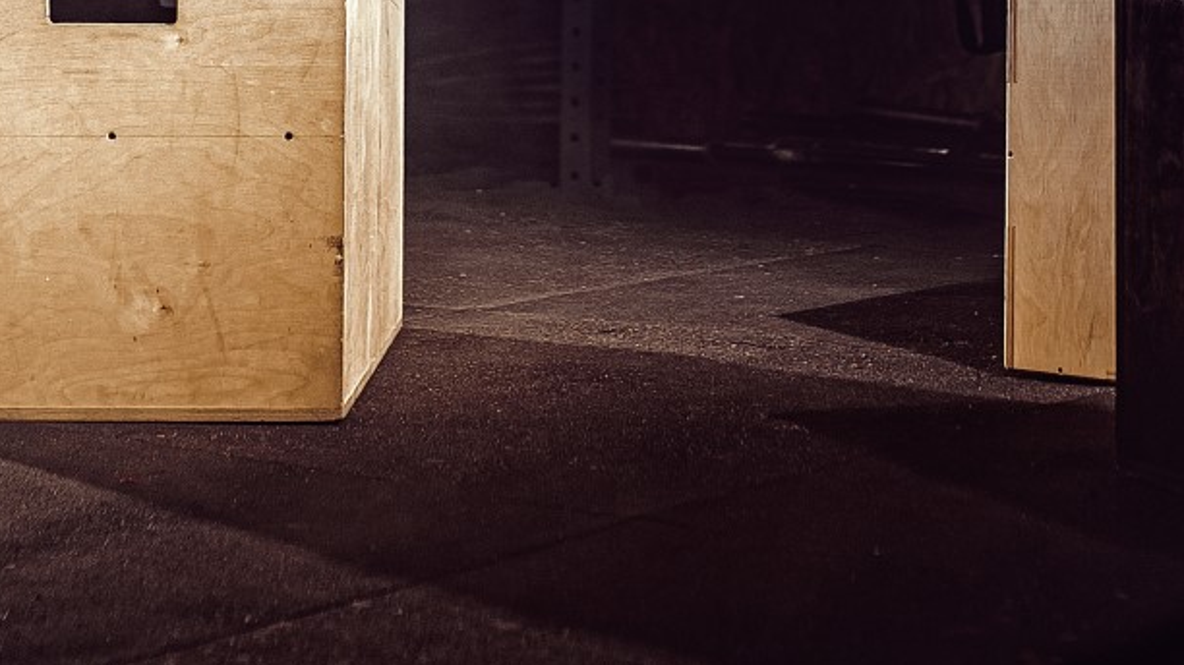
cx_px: 571
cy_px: -352
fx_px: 3045
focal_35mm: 97
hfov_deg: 22.0
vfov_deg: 11.9
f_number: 2.2
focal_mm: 35
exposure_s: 1/160
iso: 160
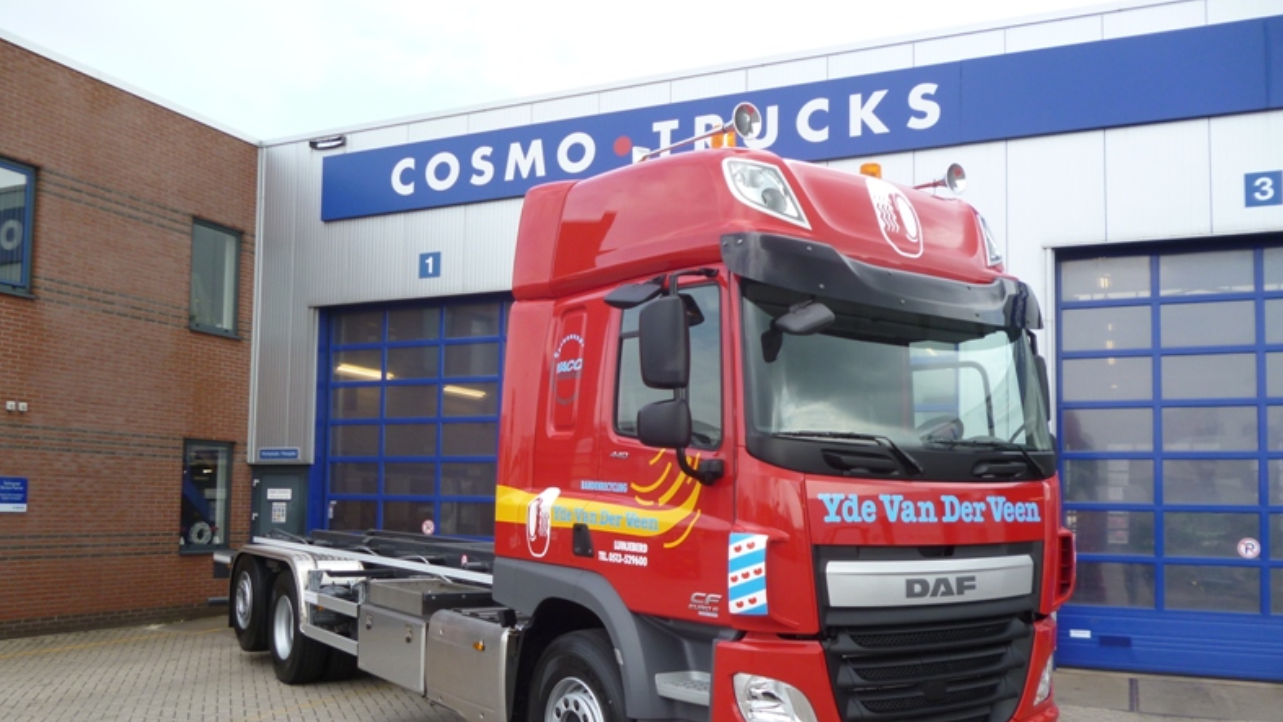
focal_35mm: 31
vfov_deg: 37.6
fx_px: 1055
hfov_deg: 62.6
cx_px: 633
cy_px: 453
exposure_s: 1/320
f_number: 3.1
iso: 100
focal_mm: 5
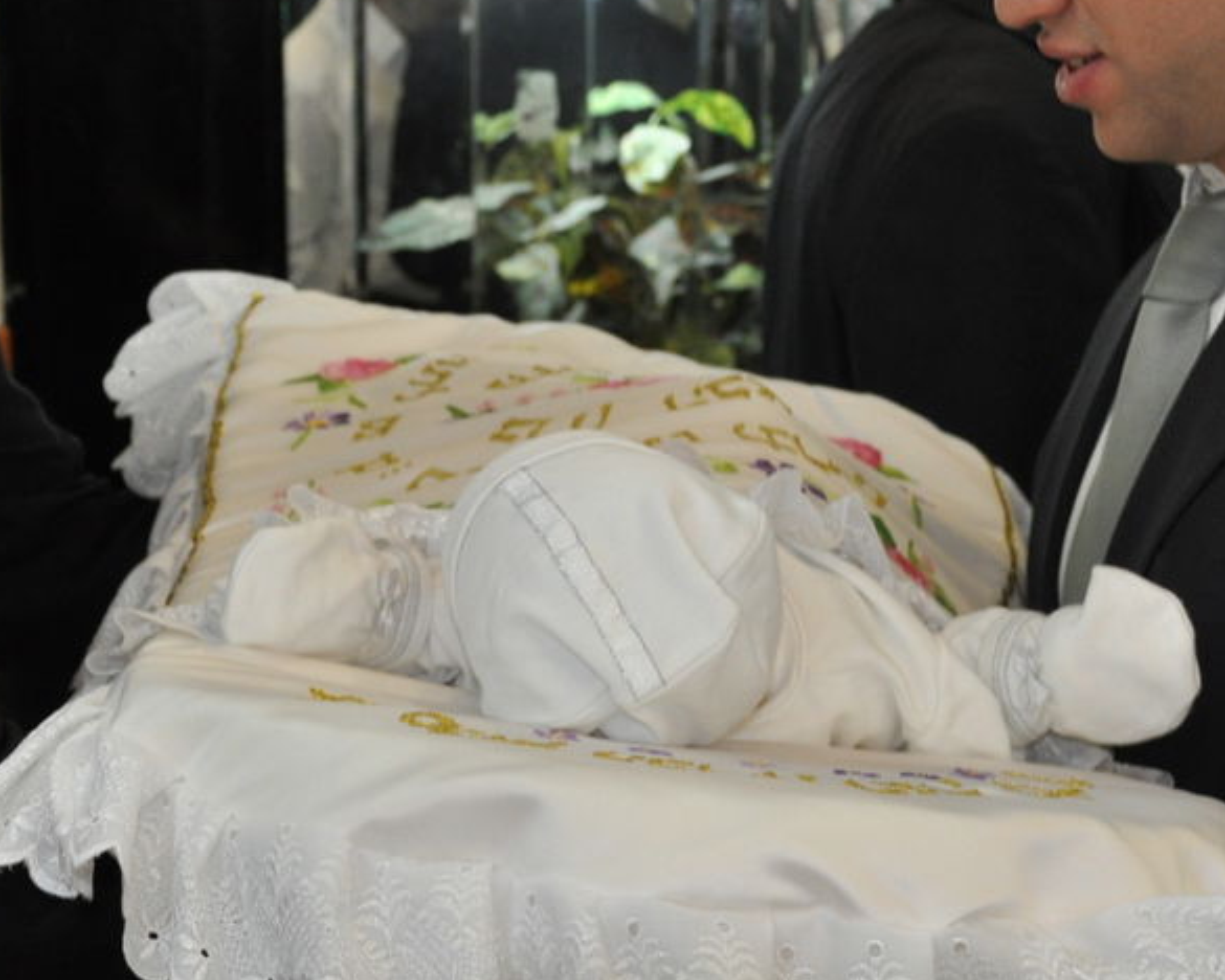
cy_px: 321
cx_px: 701
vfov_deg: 20.6
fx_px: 2683
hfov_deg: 25.7
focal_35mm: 74
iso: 800
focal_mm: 22
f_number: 3.8
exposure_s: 1/90
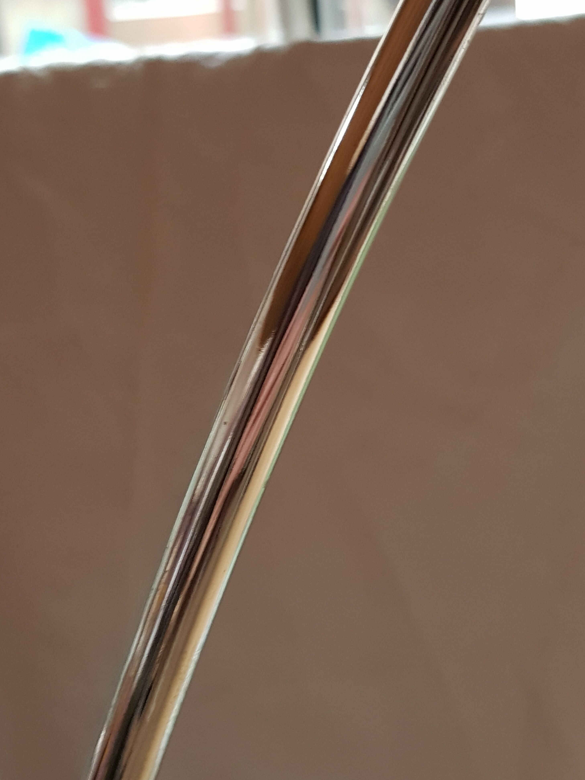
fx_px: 608
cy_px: 390
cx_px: 300
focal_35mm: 27
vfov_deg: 65.3
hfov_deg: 51.3
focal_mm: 4.2
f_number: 1.7
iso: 250
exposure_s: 1/10
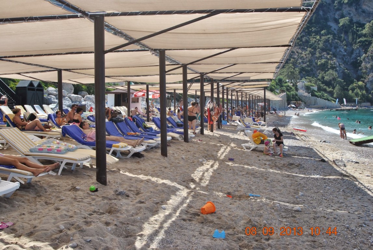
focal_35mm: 36
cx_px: 186
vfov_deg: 37.0
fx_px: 373
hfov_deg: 53.1
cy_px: 125
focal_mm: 24
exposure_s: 1/200
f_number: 7.1
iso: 100
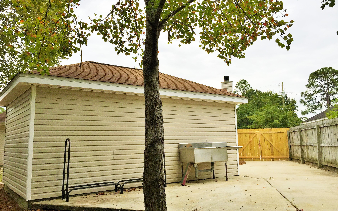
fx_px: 286
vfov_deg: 40.6
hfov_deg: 61.2
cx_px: 170
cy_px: 107
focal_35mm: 31
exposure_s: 1/1883
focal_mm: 4.15
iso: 32
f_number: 2.2
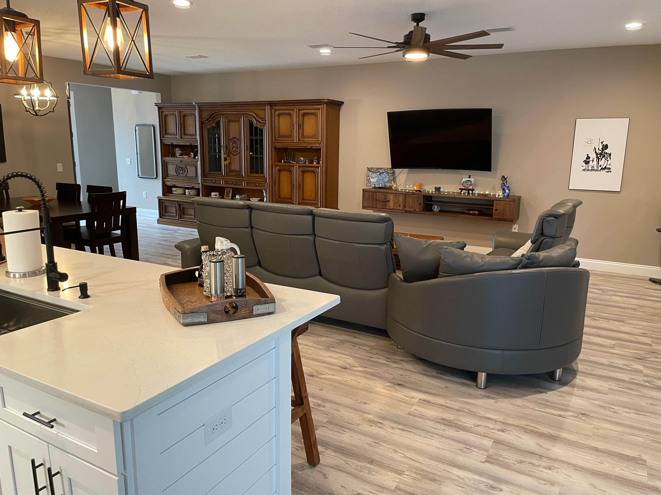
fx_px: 496
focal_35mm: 26
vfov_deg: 53.1
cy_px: 248
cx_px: 330
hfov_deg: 67.3
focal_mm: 4.2
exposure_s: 1/60
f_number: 1.6
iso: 250
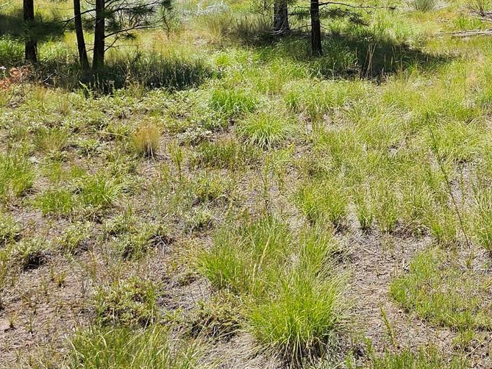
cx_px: 479
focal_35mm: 55
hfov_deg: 32.5
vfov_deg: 25.1
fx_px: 782
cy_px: -12
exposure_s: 1/497
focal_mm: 6.3
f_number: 1.7
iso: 10
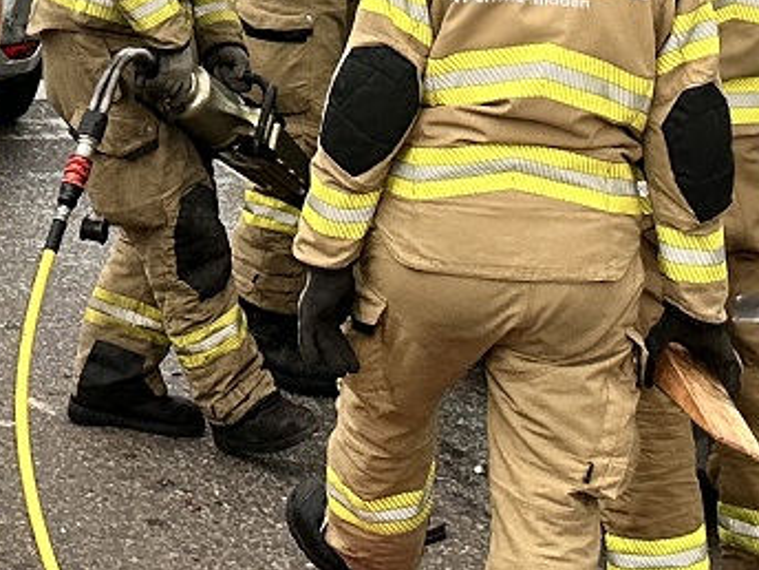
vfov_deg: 10.4
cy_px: -471
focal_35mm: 134
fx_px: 2938
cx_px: 124
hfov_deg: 14.6
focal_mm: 6.86
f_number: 1.78
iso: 80
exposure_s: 1/836
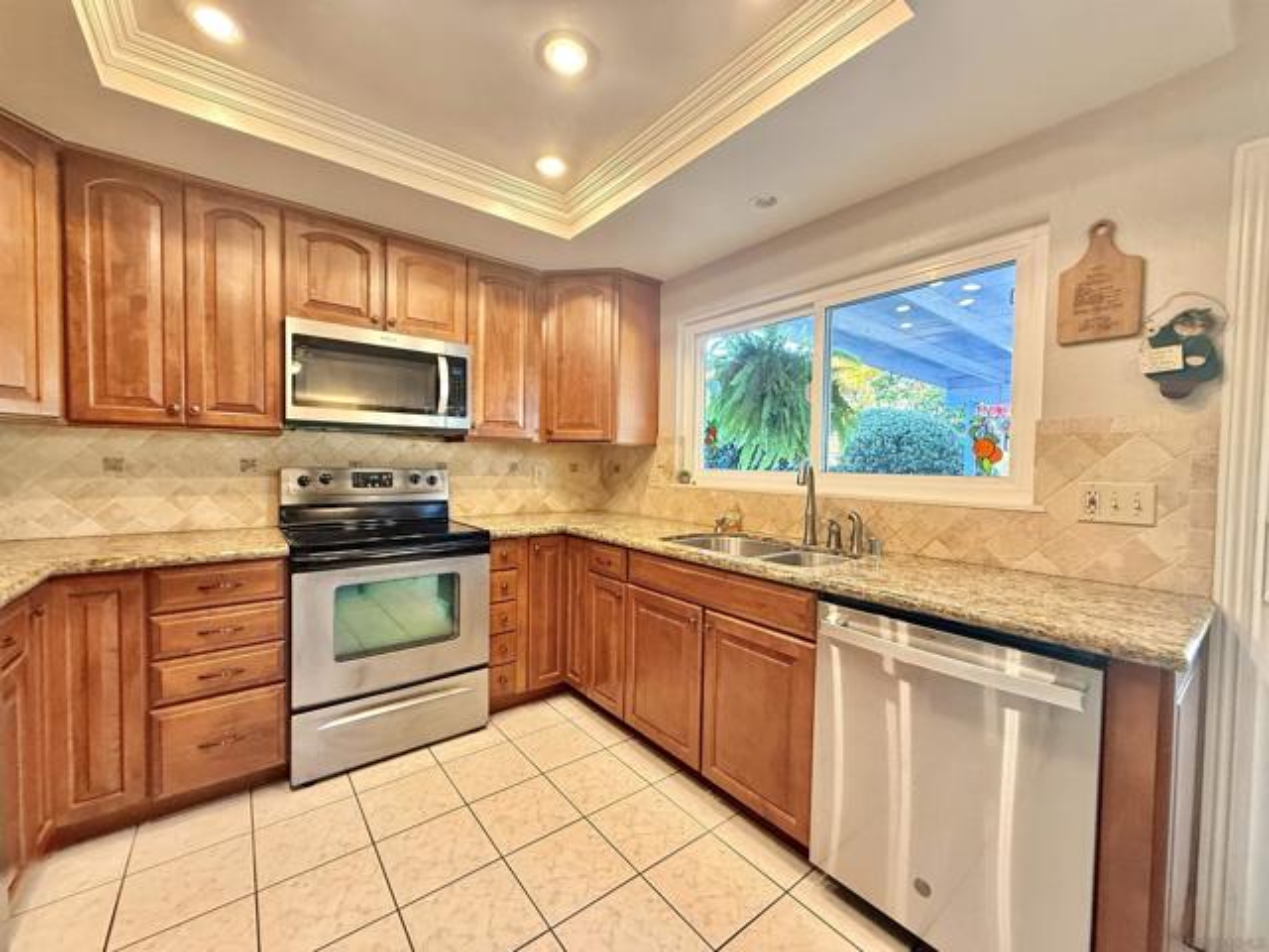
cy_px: 476
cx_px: 634
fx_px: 513
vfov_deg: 85.7
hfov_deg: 102.1
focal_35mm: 14
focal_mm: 2.22
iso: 500
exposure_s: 1/60
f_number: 2.2
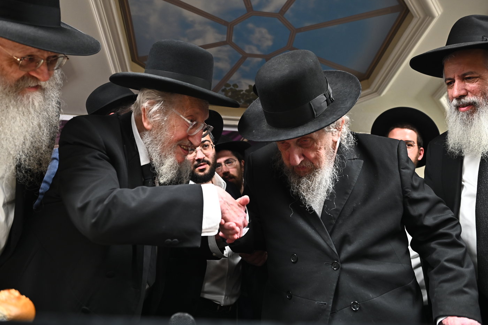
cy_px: 162
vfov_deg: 42.3
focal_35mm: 31
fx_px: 420
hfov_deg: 60.3
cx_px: 244
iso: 1000
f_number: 3.5
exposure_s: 1/160
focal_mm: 31
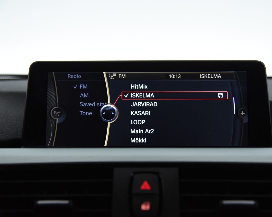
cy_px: 108
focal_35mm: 57
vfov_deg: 26.7
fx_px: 459
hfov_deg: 33.0
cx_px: 145
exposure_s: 1/100
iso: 4000
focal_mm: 50
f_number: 4
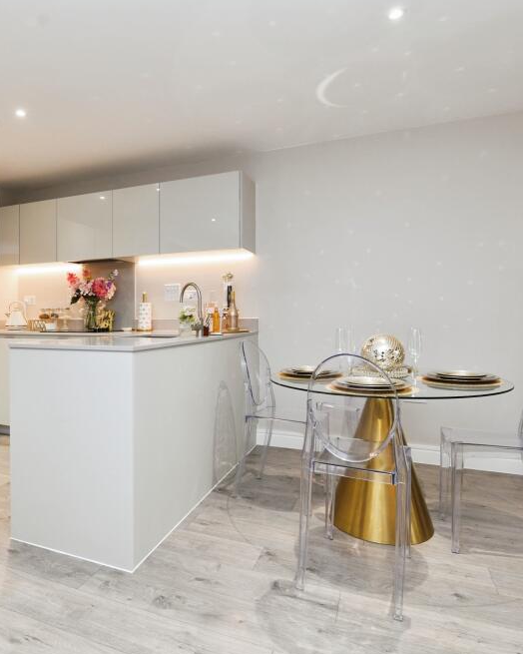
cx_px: 188
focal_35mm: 22
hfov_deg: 62.0
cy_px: 330
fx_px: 426
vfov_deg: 75.0
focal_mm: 15
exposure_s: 1/60
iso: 800
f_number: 6.3
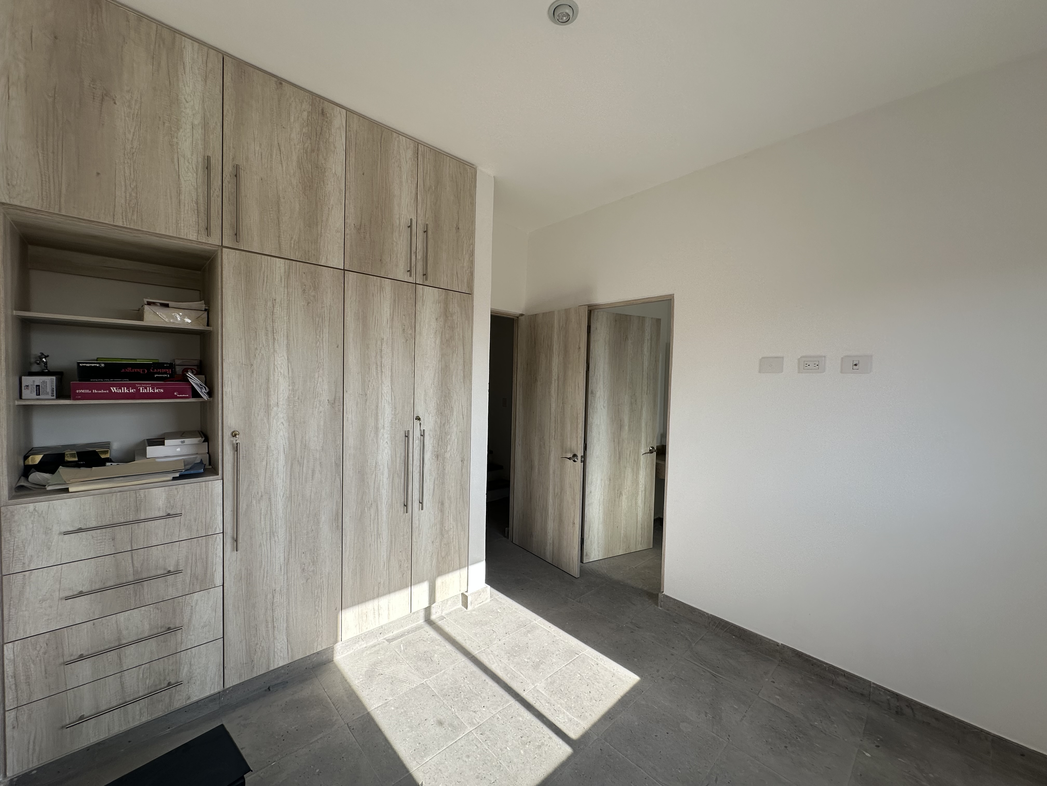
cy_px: 393
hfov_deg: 102.1
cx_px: 524
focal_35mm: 14
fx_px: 423
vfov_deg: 85.7
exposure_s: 1/401
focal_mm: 2.22
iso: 40
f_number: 2.2
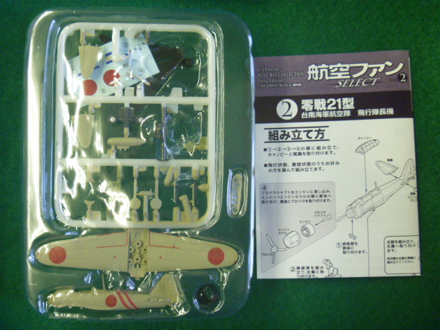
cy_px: 165
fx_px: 445
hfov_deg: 52.6
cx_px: 220
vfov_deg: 40.7
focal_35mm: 35
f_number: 3.5
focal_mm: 6.3
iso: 400
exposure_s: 1/30
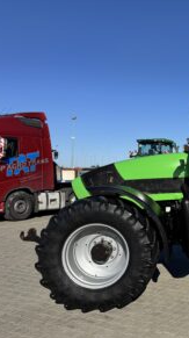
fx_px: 322
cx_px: 225
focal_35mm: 36
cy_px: 172
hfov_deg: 28.6
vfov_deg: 55.3
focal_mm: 6.76
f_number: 1.78
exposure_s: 1/5348
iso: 80
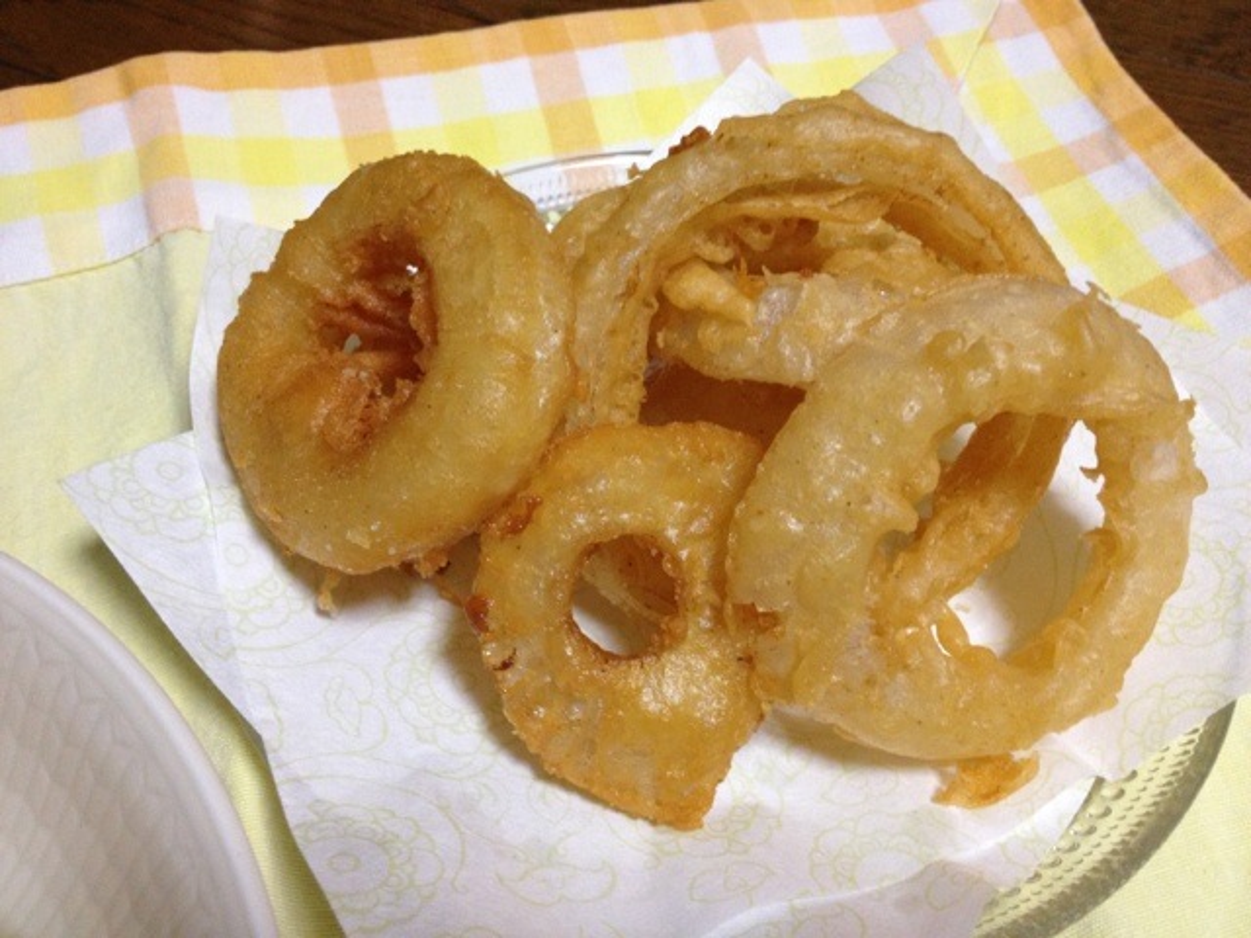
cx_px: 626
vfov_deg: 40.7
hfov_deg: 52.6
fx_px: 1265
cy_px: 469
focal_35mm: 35
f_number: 2.4
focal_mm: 4.28
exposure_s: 1/20
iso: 250
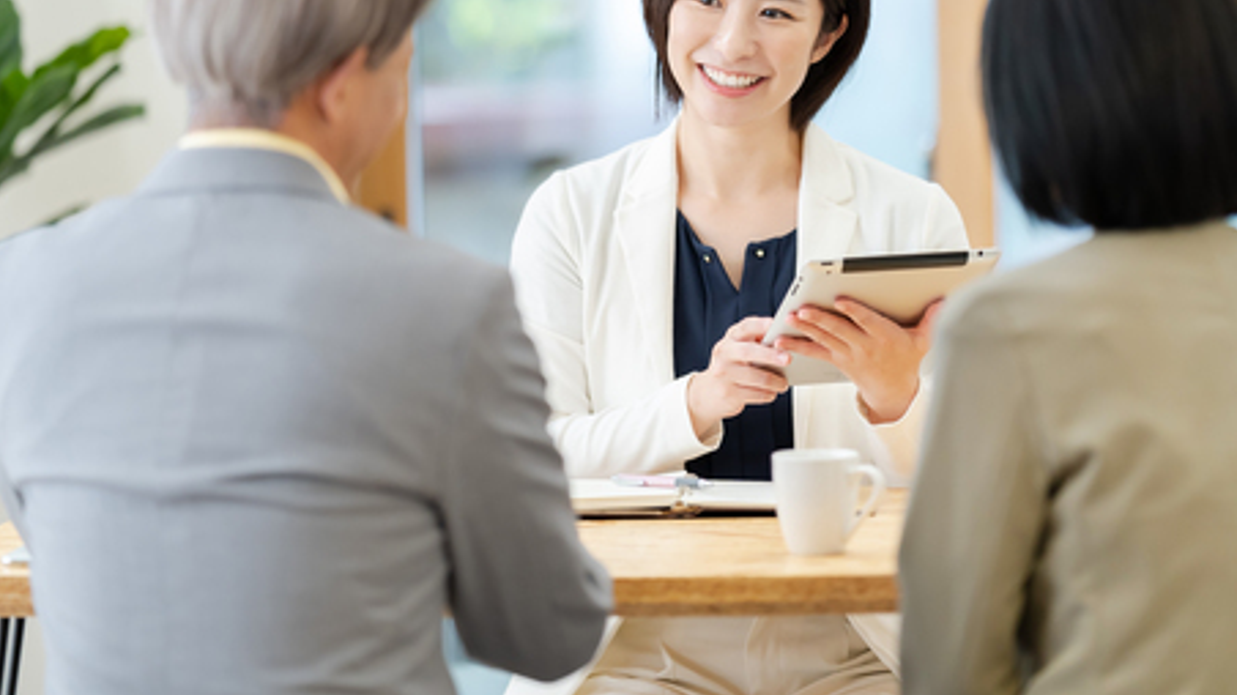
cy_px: 186
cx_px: 774
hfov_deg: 10.8
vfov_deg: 6.1
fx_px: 6559
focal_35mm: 200
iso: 500
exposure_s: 1/200
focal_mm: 135
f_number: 1.8
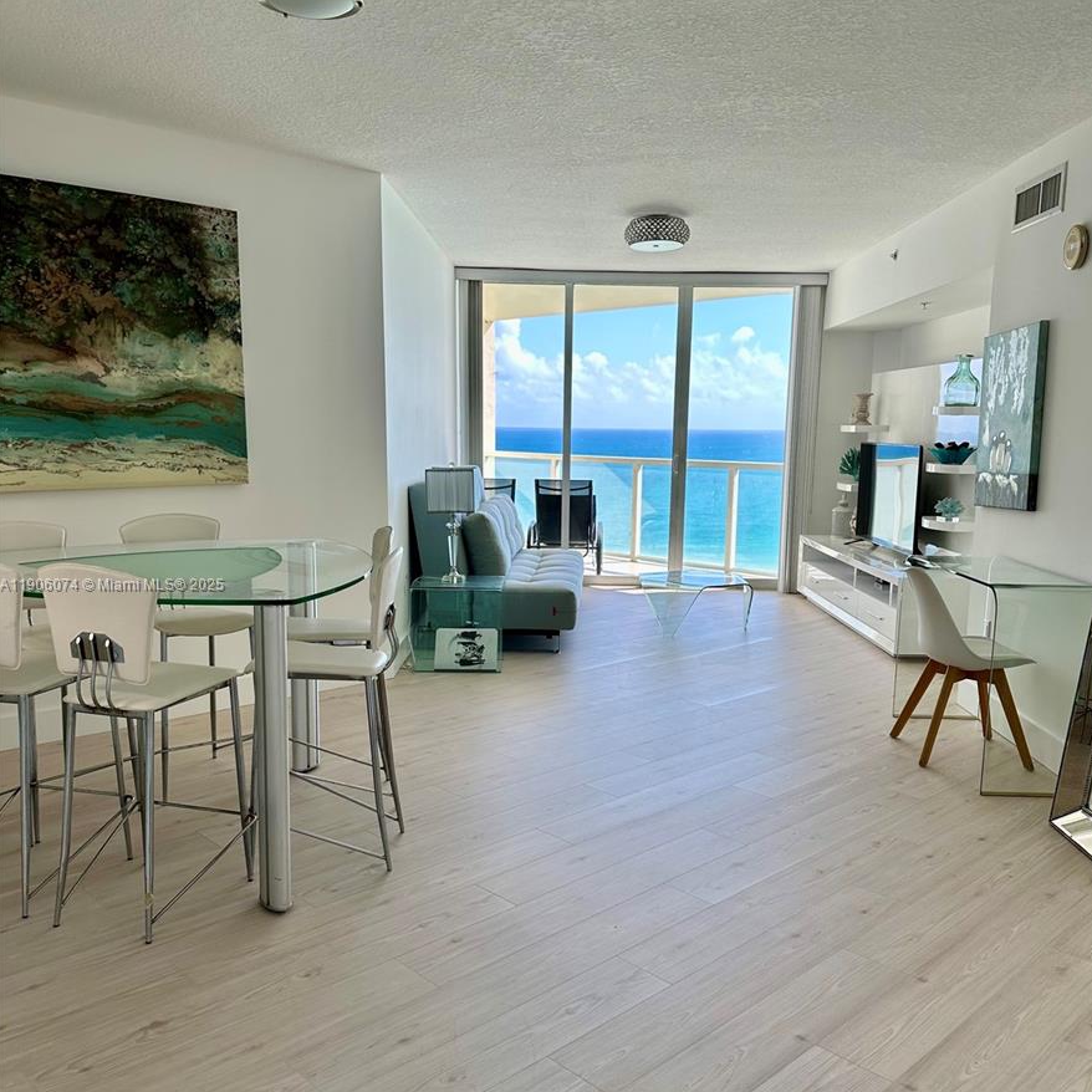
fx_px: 1035
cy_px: 586
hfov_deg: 55.6
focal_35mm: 29
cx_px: 556
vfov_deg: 55.6
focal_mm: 6.86
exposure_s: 1/289
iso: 80
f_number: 1.78
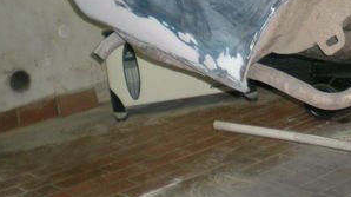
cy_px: 13
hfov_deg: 23.3
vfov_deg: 13.4
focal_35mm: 89
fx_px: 828
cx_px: 317
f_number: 3.1
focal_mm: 6.3
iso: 209
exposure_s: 1/60
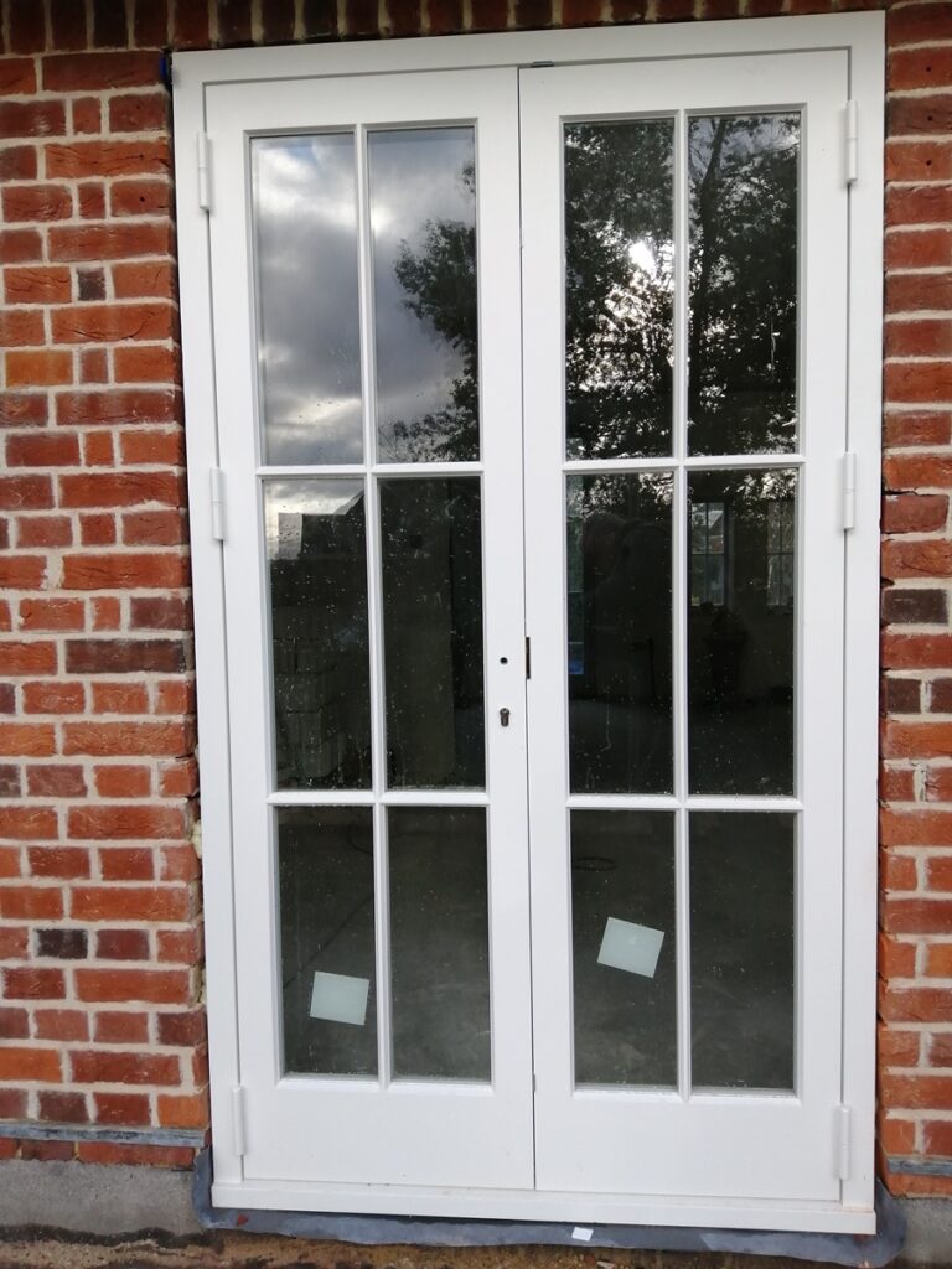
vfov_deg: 67.3
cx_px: 476
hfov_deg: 53.1
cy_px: 634
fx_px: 953
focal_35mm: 26
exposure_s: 1/473
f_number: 1.8
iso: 50
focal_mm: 3.6
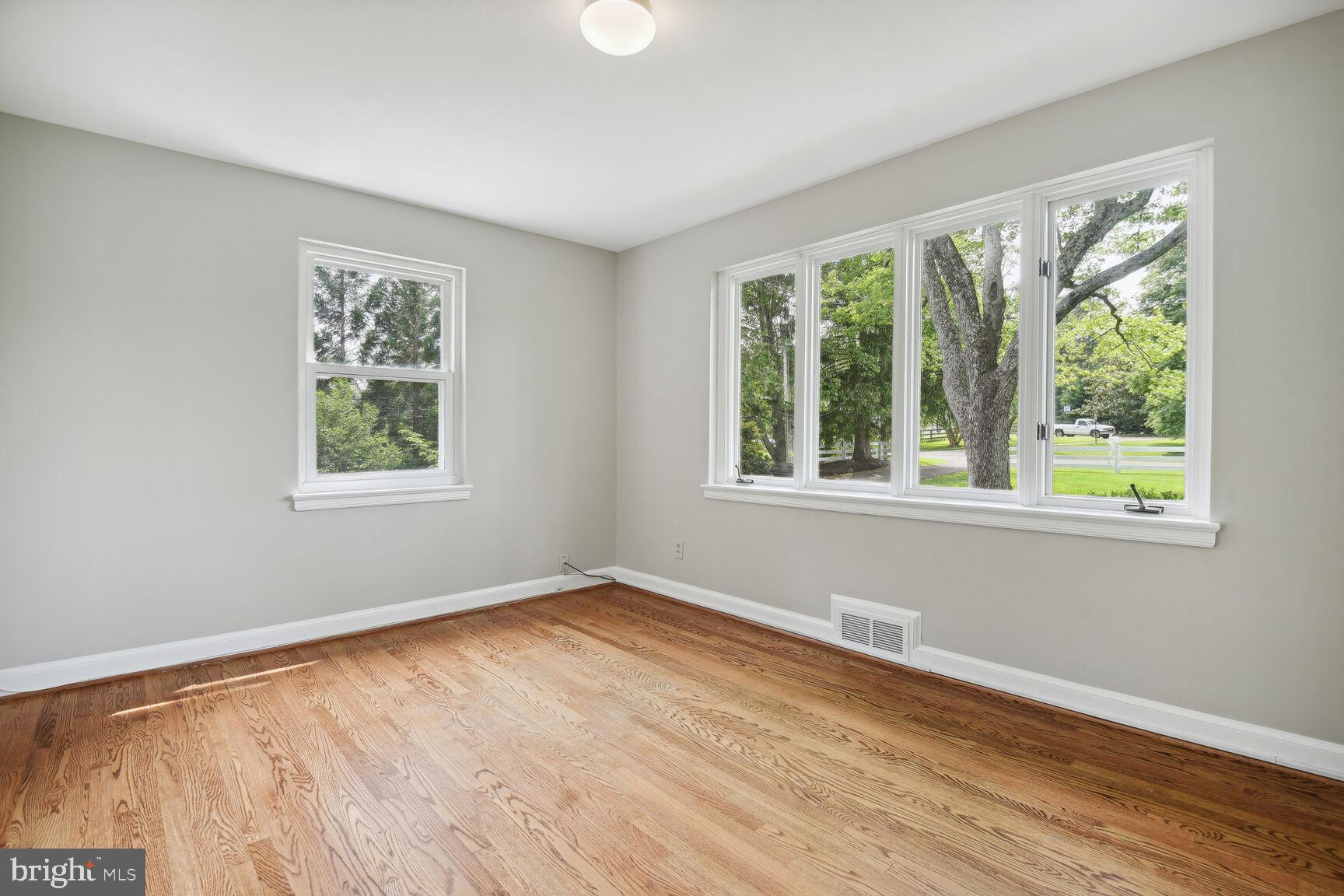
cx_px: 672
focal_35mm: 16
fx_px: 597
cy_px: 448
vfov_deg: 73.7
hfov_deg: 96.7
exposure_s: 1/10
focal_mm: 16
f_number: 8
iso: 400
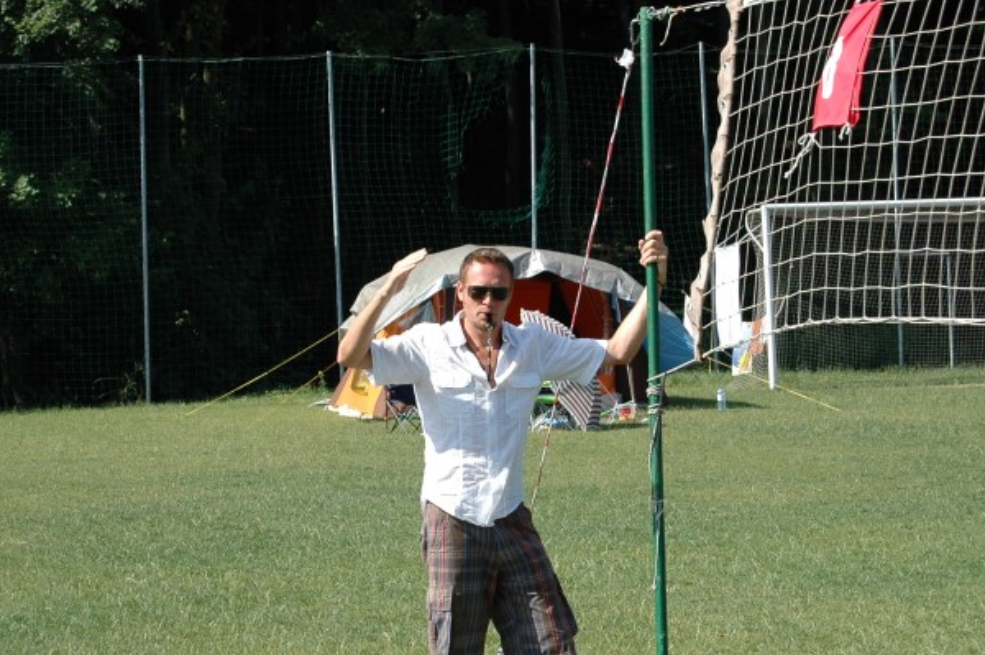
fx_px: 3383
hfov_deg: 16.6
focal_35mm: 124
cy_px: 396
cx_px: 520
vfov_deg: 11.1
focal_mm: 55
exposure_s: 1/500
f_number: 5.6
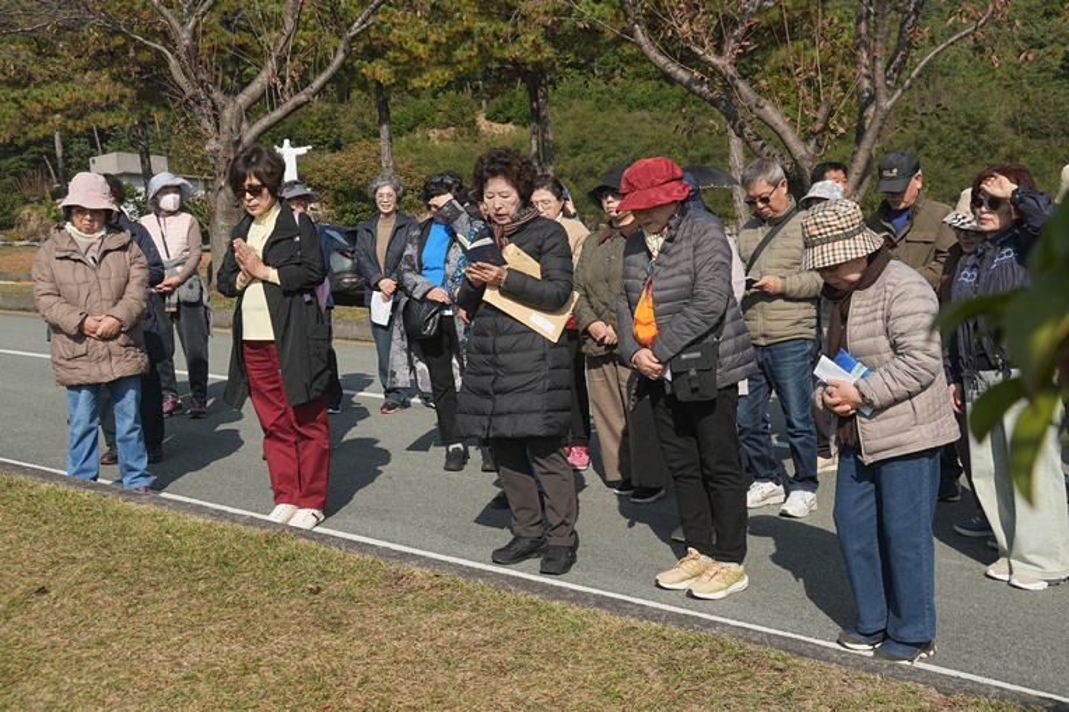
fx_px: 1202
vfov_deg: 33.0
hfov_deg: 47.9
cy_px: 356
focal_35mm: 40
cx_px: 534
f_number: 8
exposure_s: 1/320
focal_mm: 27
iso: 100
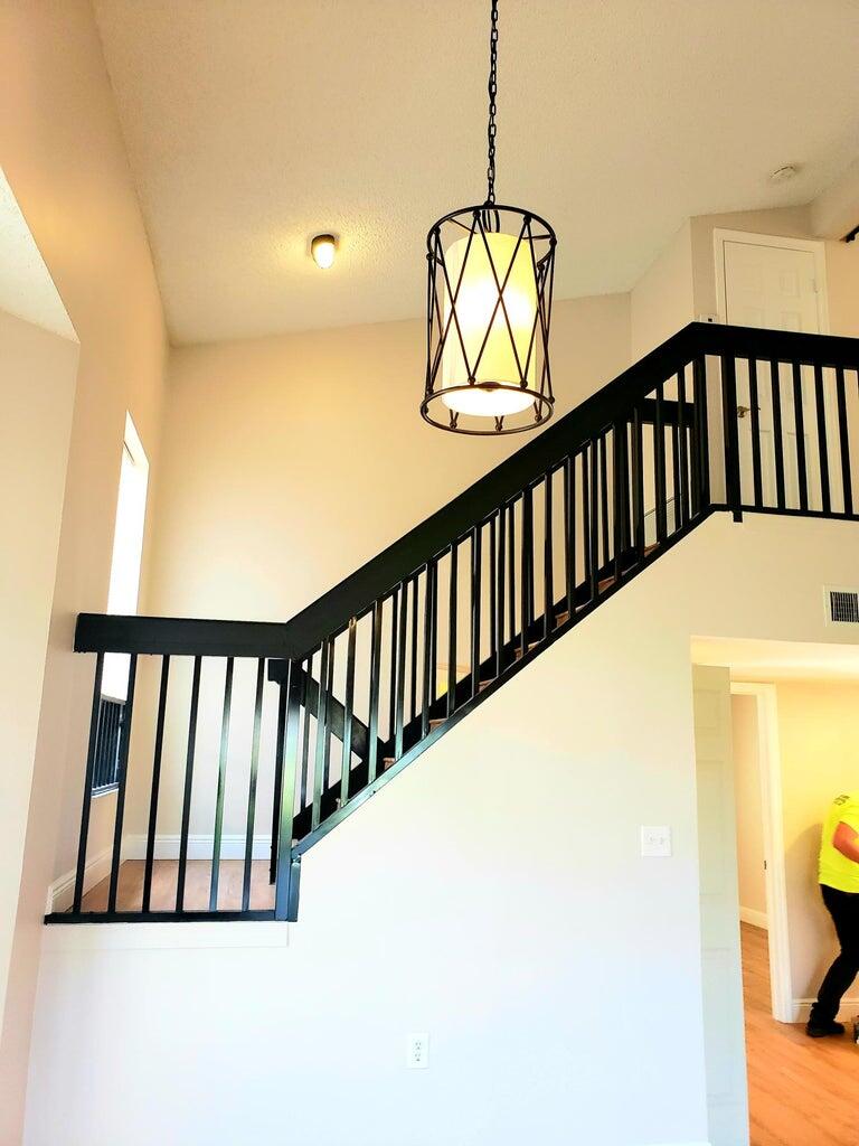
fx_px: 860
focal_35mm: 26
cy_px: 573
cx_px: 430
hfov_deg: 53.1
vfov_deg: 67.3
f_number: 2.4
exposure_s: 1/60
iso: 250
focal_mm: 4.3
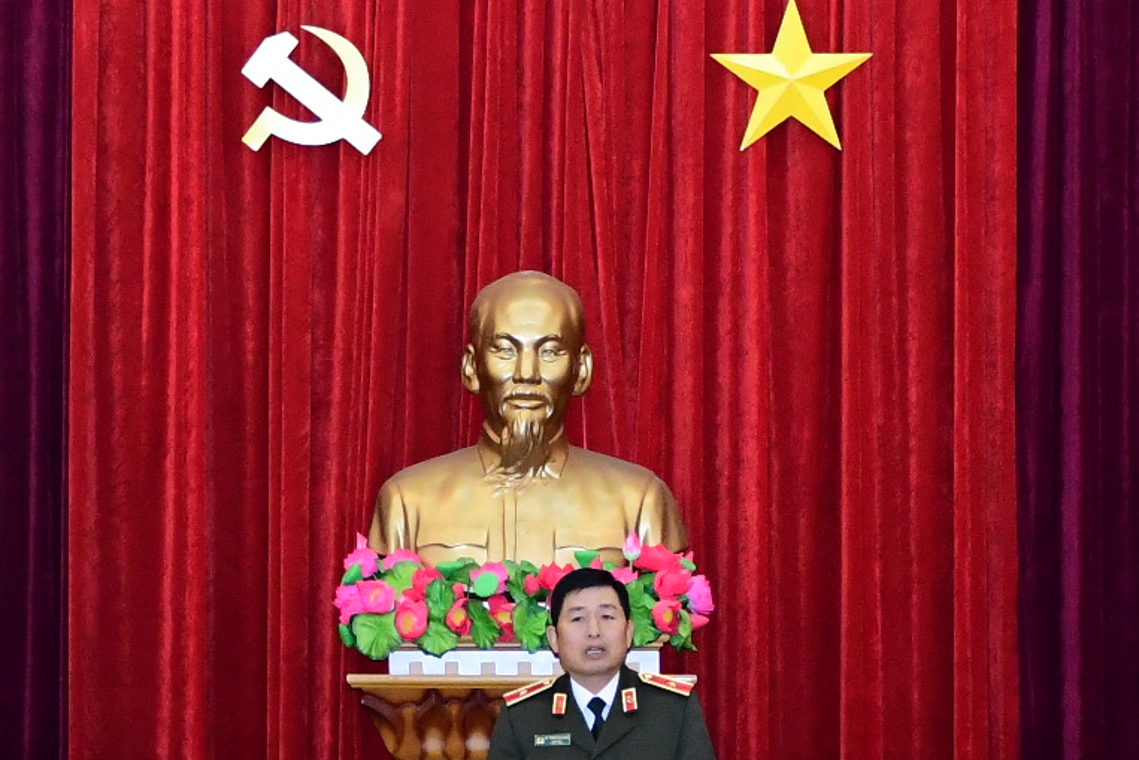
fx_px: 5886
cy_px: 651
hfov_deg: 11.1
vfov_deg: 7.4
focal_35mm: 186
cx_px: 612
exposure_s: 1/200
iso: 2500
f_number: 4.5
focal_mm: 34
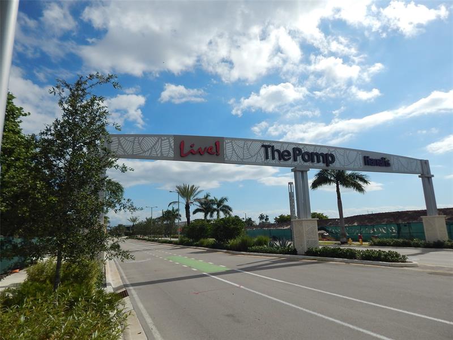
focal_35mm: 23
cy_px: 170
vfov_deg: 58.9
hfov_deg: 73.9
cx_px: 226
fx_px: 301
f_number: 6
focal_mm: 4
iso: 125
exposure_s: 1/1500
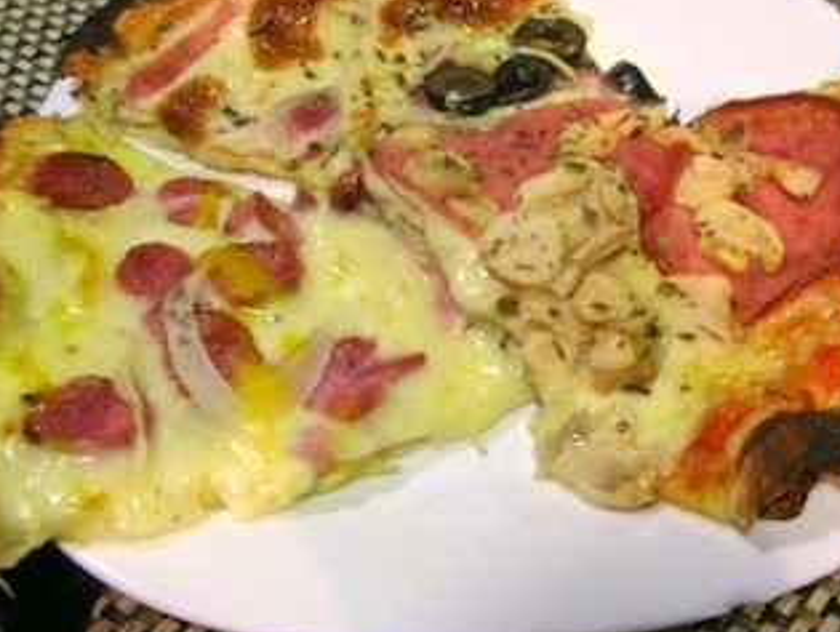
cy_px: 219
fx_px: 1215
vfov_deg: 29.0
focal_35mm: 50
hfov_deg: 38.1
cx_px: 448
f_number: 3
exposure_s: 1/4
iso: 106
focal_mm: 5.8
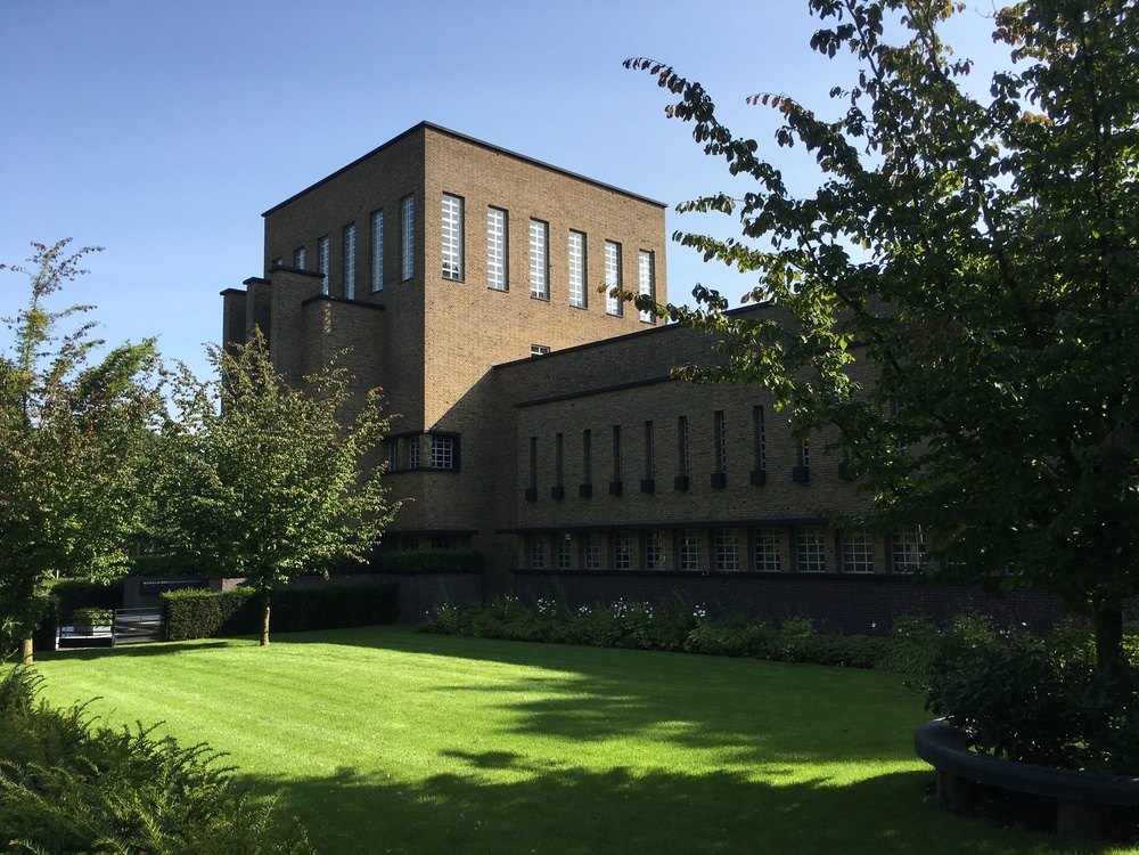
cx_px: 570
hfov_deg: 61.7
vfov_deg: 48.2
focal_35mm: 29
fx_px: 954
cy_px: 428
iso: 25
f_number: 2.2
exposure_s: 1/1115
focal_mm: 4.15
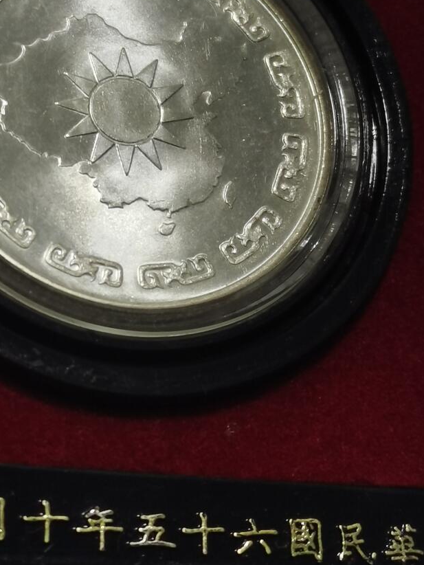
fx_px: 1893
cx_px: 155
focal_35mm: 116
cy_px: 147
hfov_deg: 12.8
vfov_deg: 16.9
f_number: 1.8
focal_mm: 5.58
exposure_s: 1/181
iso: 50
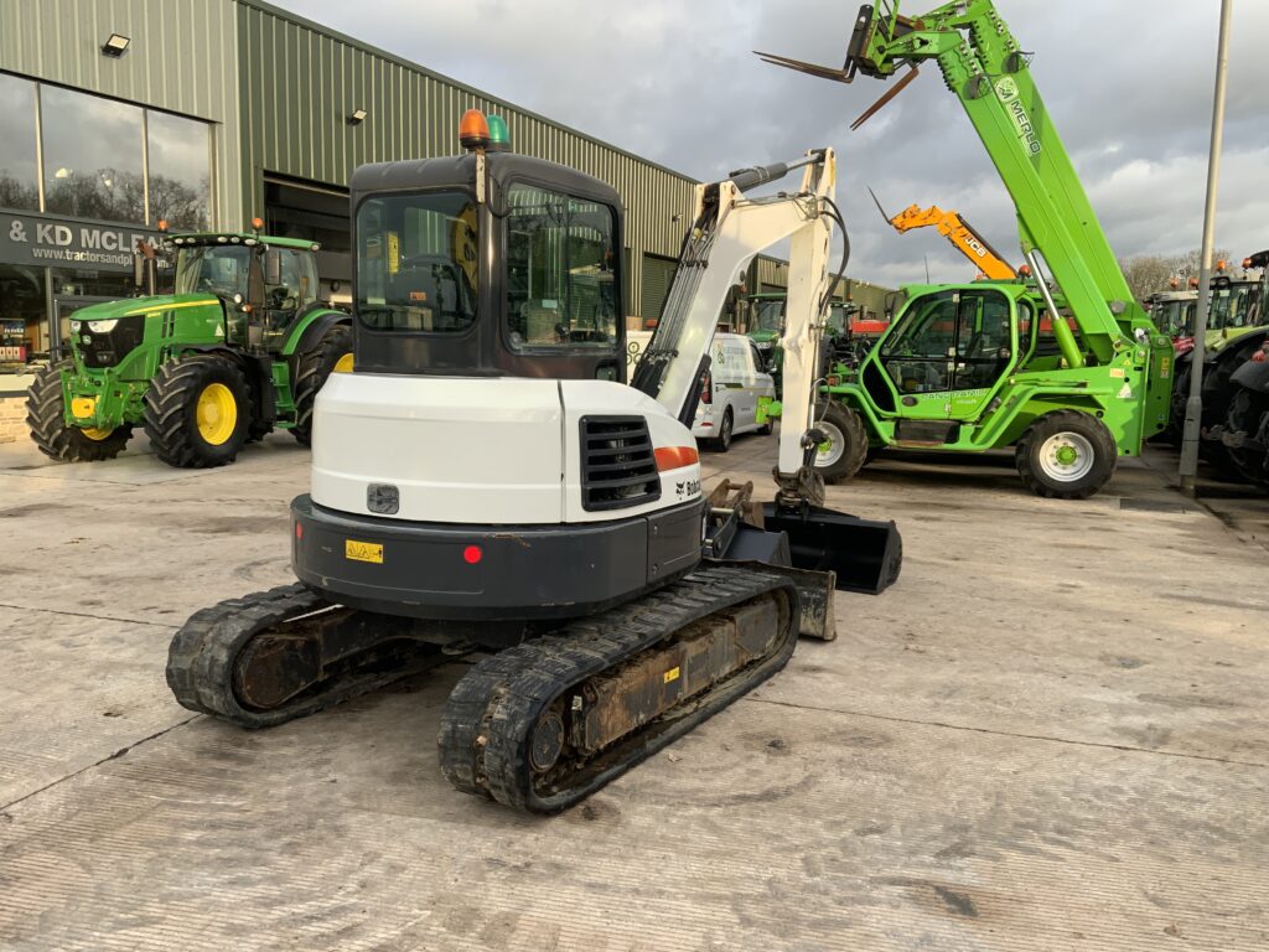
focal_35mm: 29
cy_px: 476
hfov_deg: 61.7
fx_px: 1063
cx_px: 634
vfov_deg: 48.2
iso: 16
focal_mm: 3
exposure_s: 1/175
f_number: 1.8
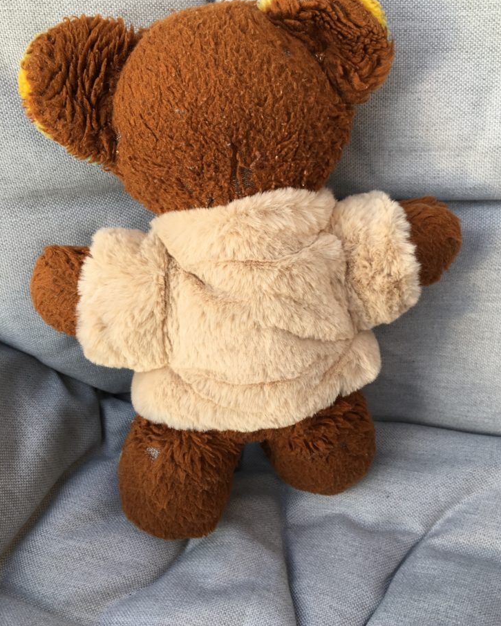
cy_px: 296
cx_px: 263
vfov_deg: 55.6
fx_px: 593
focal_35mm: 32
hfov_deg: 45.8
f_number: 2.2
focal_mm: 4.15
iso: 25
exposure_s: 1/166
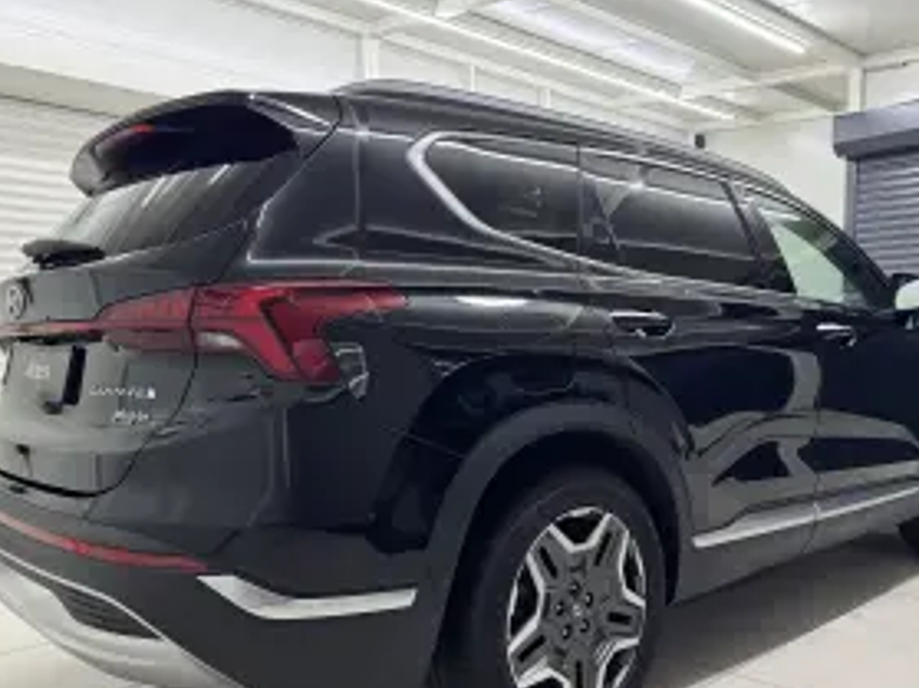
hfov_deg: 58.3
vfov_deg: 45.1
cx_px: 484
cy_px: 418
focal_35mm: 31
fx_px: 823
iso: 250
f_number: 1.78
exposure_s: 1/50
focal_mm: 6.76
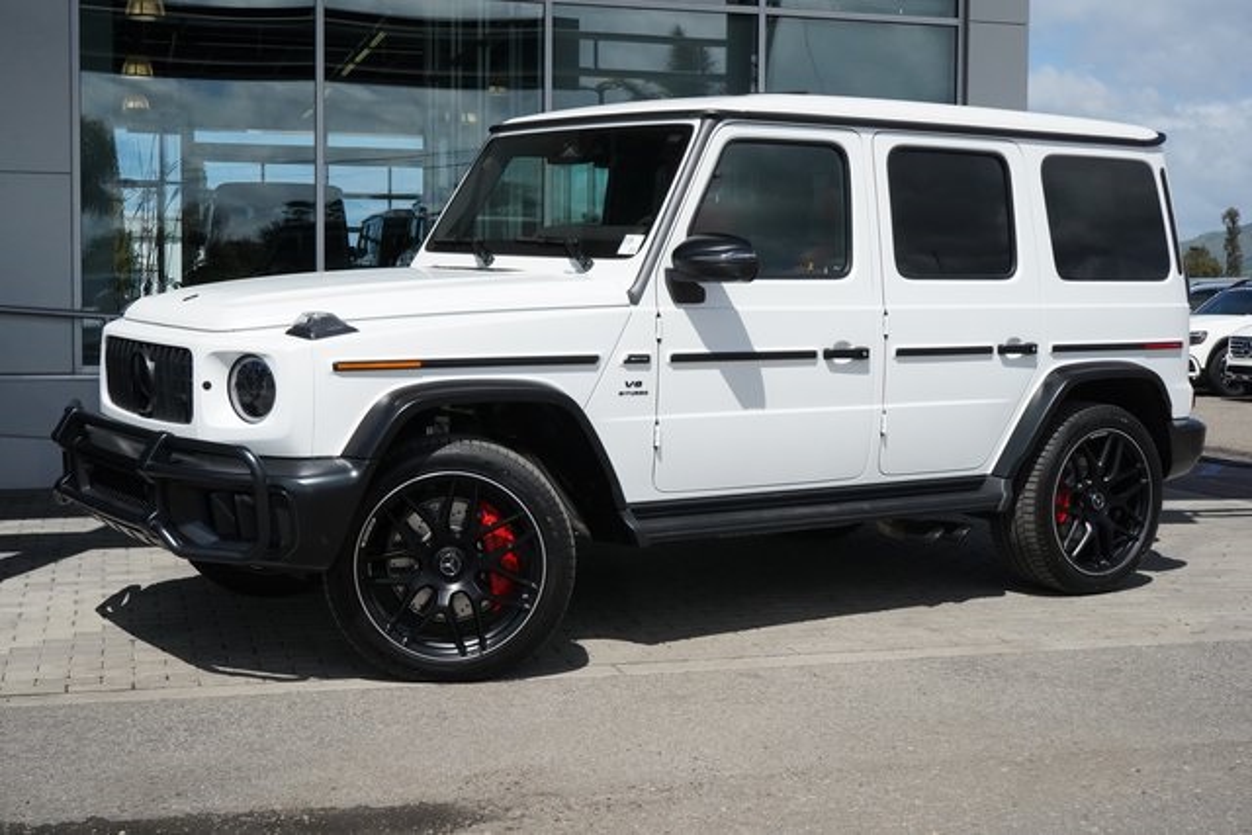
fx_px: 1670
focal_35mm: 48
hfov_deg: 41.1
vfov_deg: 28.1
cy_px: 418
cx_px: 626
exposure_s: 1/6400
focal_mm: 48
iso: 5000
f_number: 13
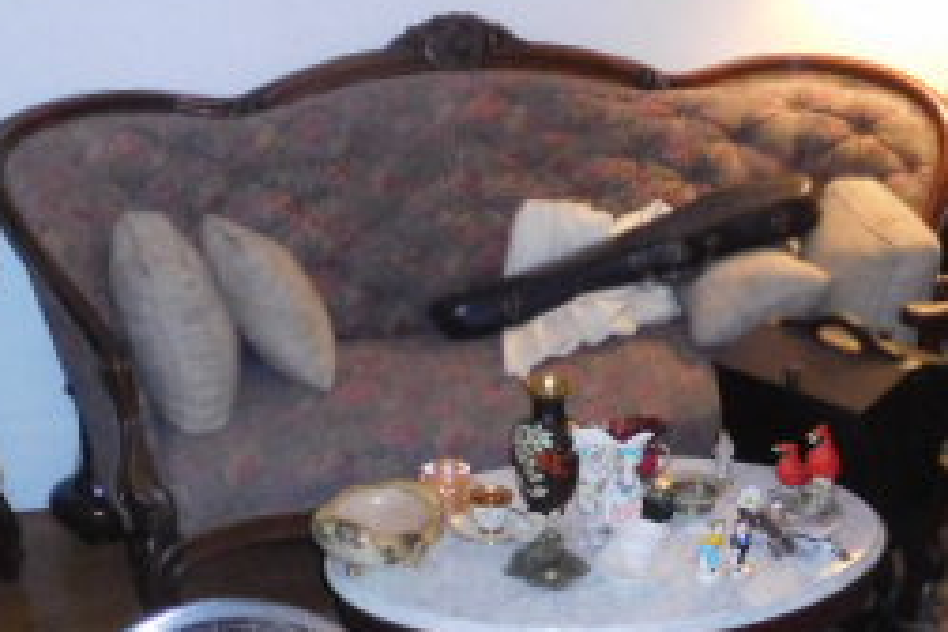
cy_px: 515
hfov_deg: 30.2
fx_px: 1738
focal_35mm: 66
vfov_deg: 20.4
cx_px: 651
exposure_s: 1/30
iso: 640
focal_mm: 4.5
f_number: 3.4
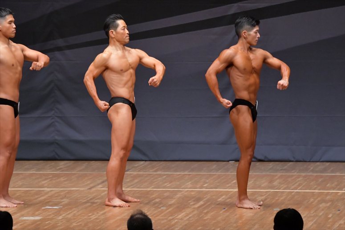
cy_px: 115
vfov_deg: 4.8
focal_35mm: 285
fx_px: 2730
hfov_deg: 7.2
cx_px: 172
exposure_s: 1/400
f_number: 5.6
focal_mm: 190
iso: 6400
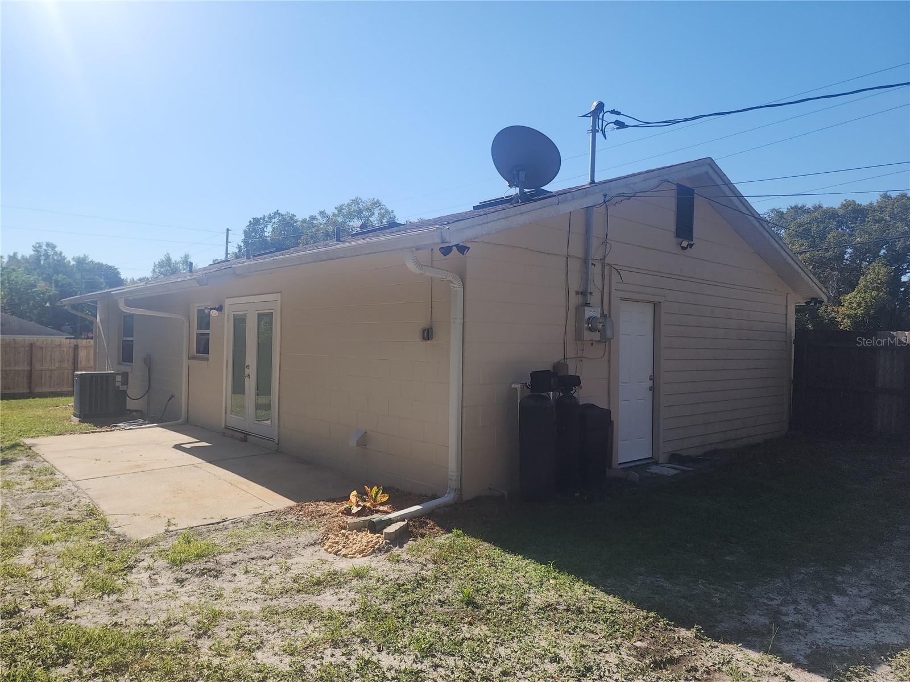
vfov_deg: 58.9
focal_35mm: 23
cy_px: 341
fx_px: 605
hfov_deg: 73.9
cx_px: 455
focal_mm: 6.4
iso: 12
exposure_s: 1/1276
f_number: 1.8
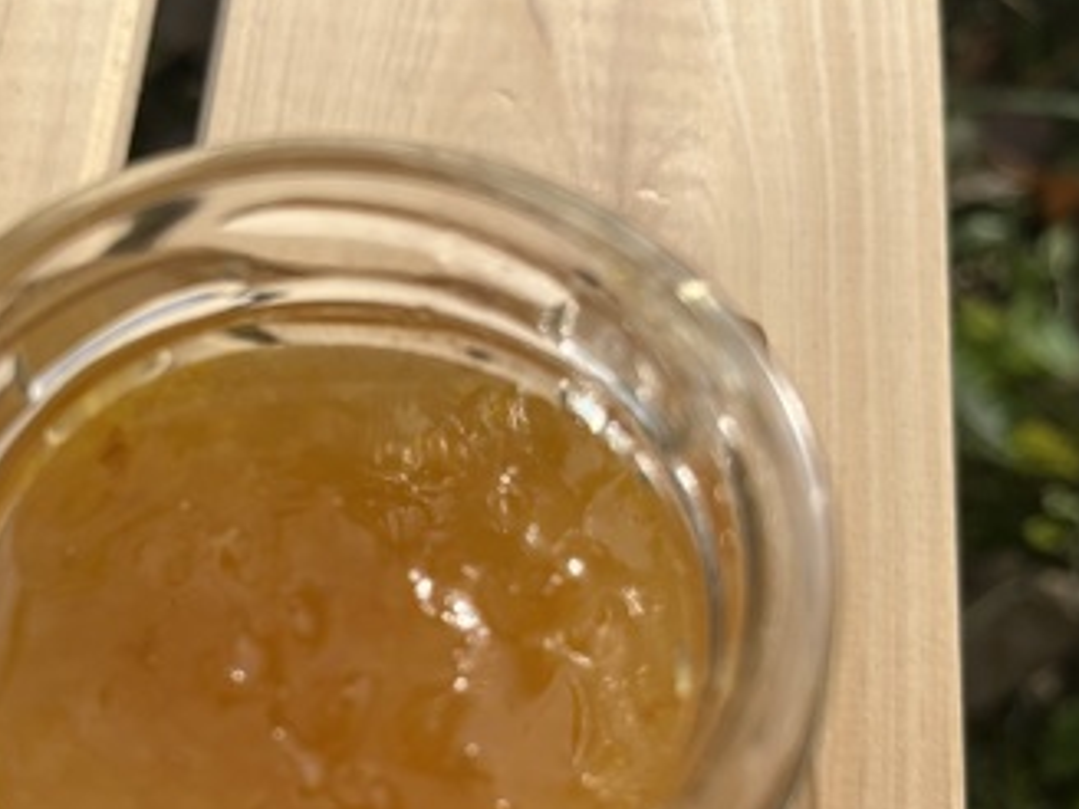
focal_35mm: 38
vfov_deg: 37.3
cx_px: 382
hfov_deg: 48.3
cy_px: 546
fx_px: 1184
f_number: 1.6
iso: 50
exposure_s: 1/5076
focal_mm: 5.1
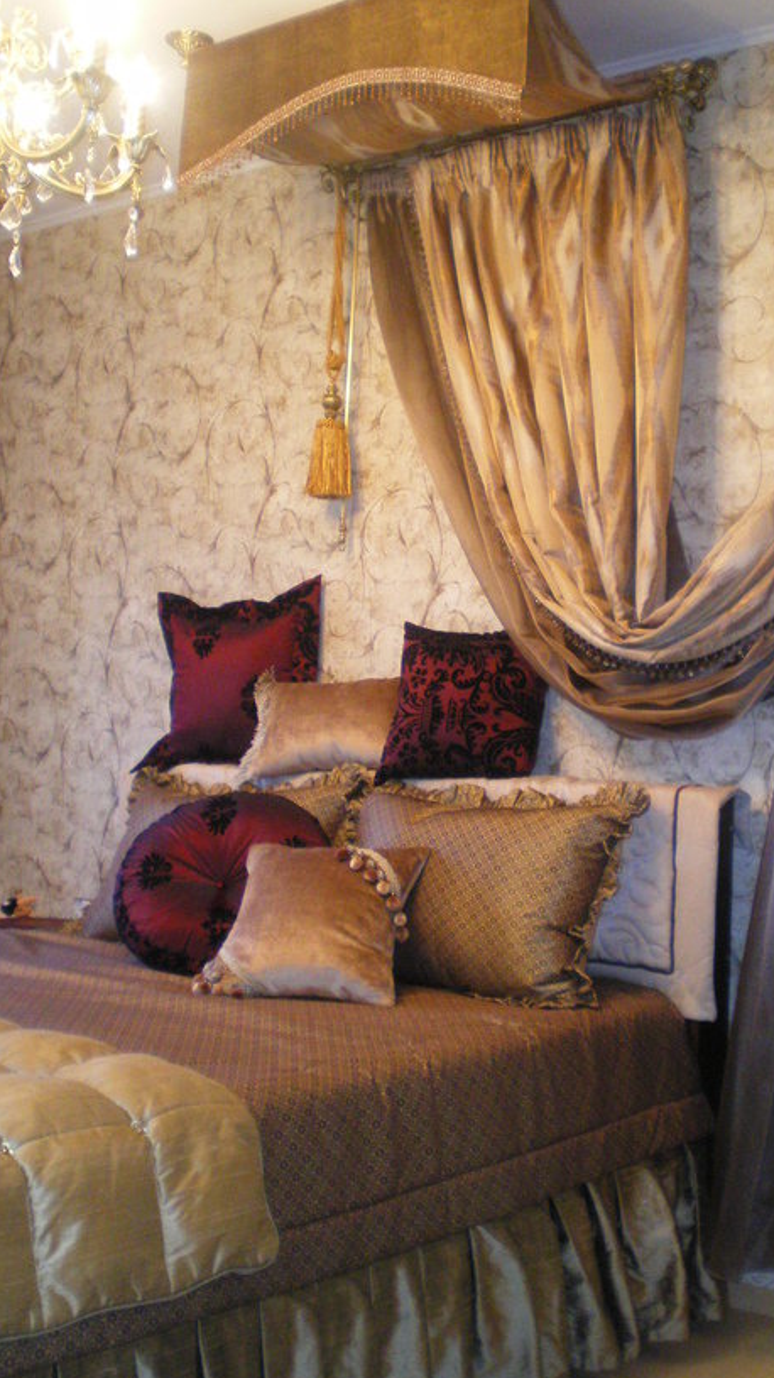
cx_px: 438
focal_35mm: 42
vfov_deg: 48.4
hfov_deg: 28.3
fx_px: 1534
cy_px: 696
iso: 400
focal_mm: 6.3
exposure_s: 1/30
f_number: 3.1
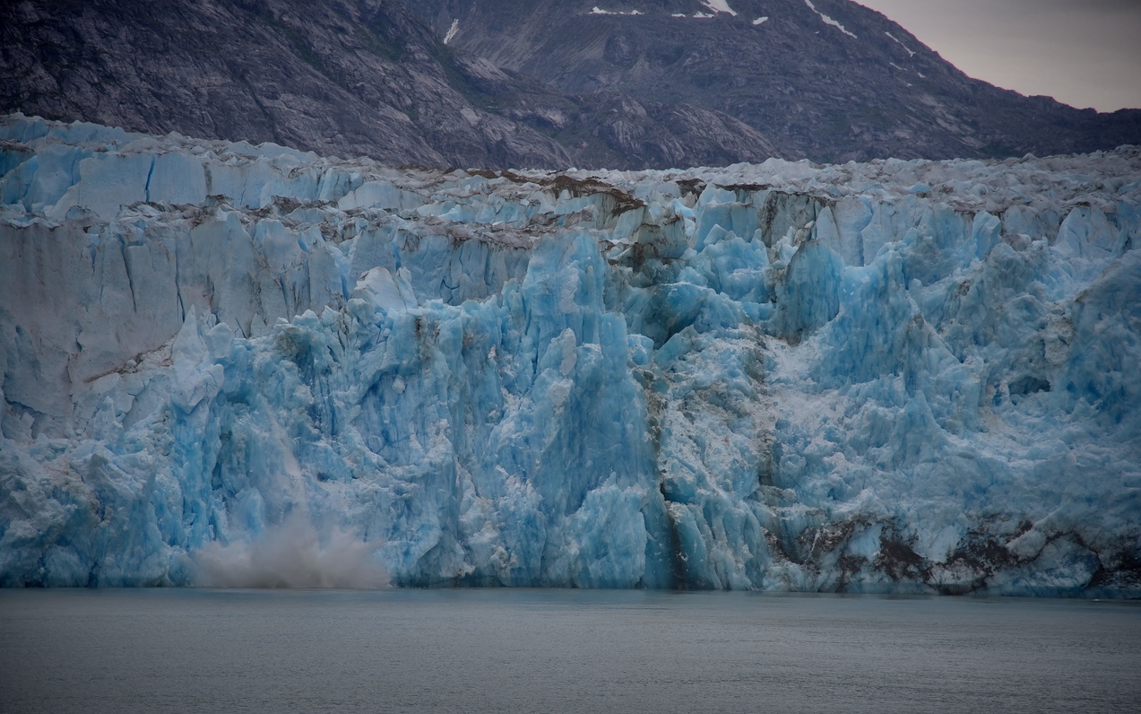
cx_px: 572
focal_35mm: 123
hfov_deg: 17.0
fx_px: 3825
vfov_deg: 10.7
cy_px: 379
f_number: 4
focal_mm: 120
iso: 160
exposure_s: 1/250
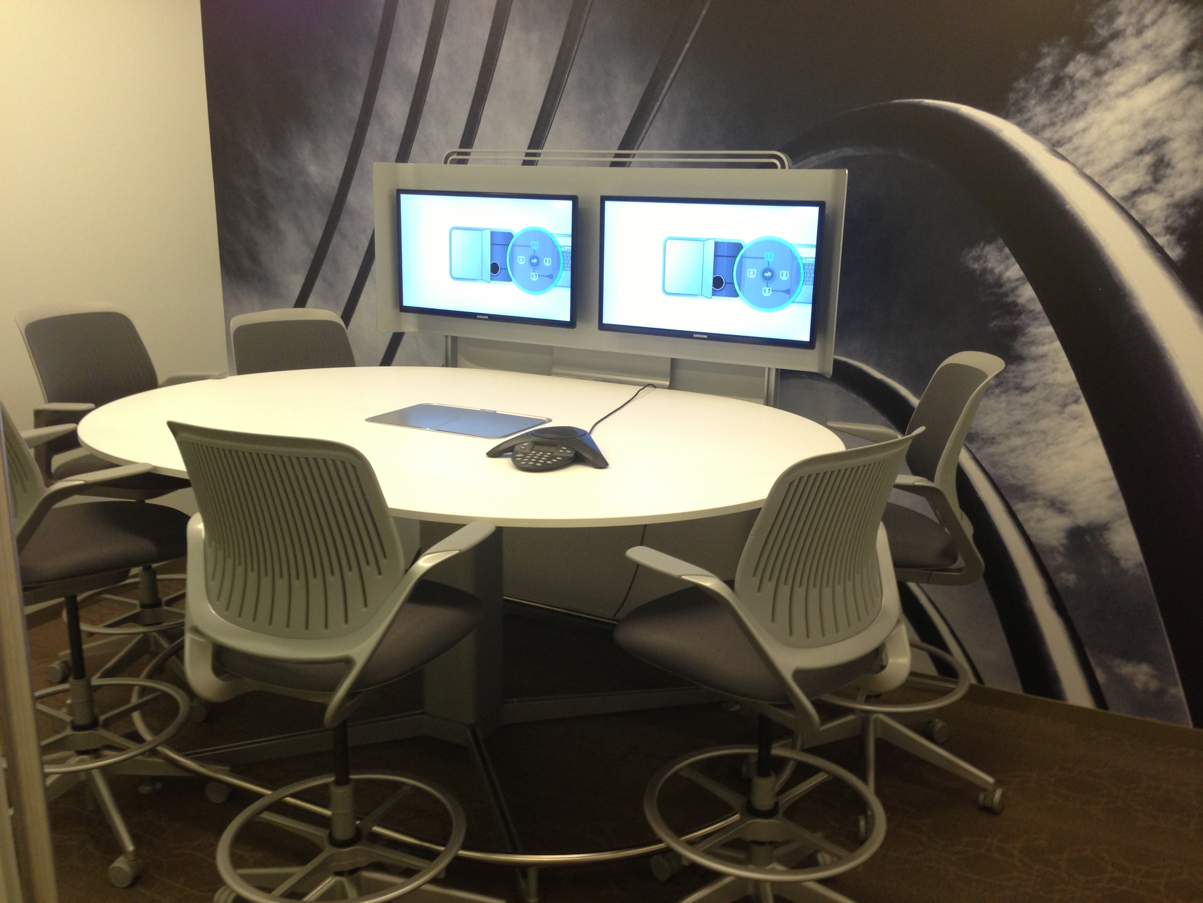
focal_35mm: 33
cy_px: 452
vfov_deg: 42.9
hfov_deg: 55.4
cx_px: 602
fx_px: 1147
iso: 100
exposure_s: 1/20
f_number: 2.4
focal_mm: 4.13
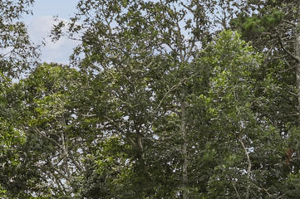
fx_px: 708
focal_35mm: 85
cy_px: 294
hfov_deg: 23.9
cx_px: 192
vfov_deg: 14.9
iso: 200
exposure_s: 1/250
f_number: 8
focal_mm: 16
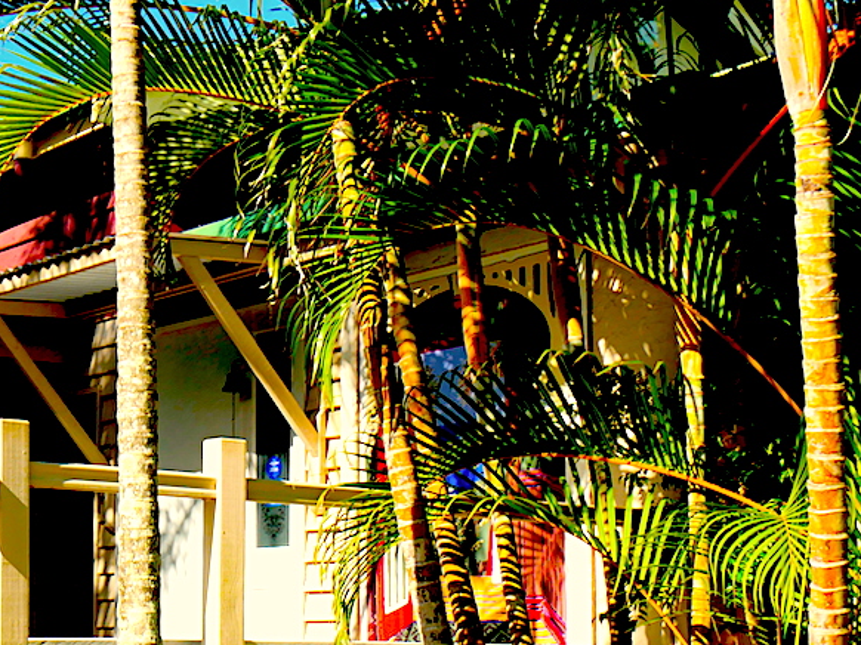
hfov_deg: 25.3
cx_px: 43
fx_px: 1840
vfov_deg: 19.7
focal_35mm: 74
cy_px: 491
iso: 200
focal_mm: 19
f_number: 13
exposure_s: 1/160
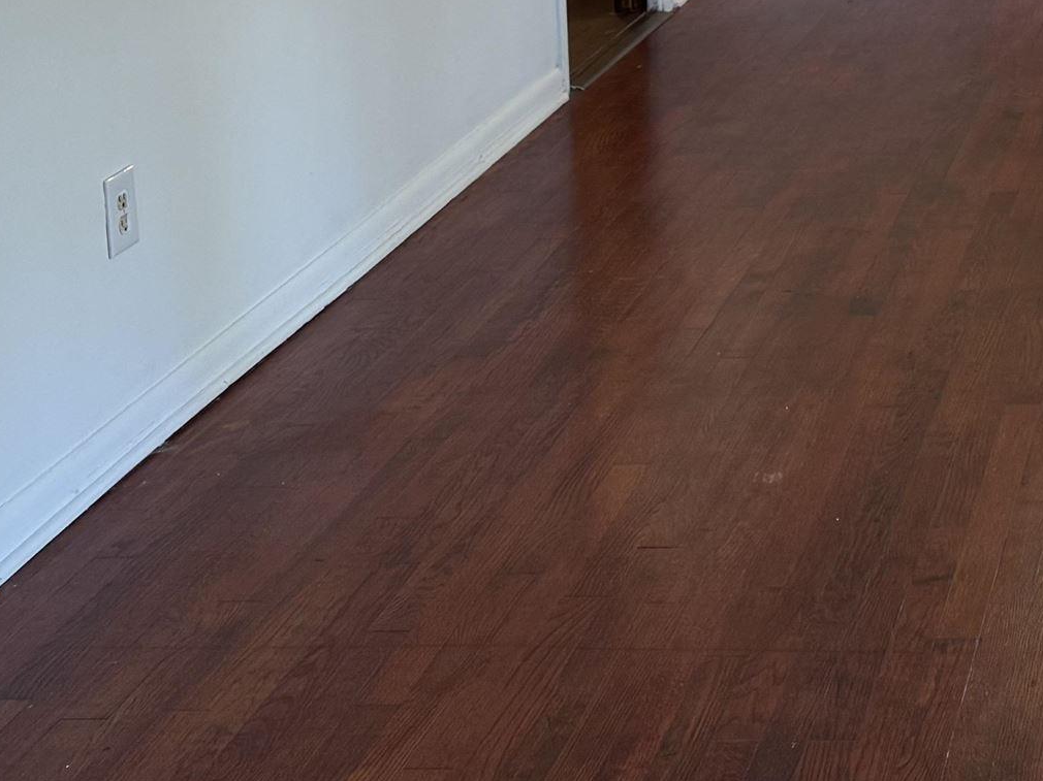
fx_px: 2199
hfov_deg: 23.9
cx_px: 1311
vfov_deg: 18.8
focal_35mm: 73
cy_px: -224
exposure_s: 1/60
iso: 125
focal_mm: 6.76
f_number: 1.78
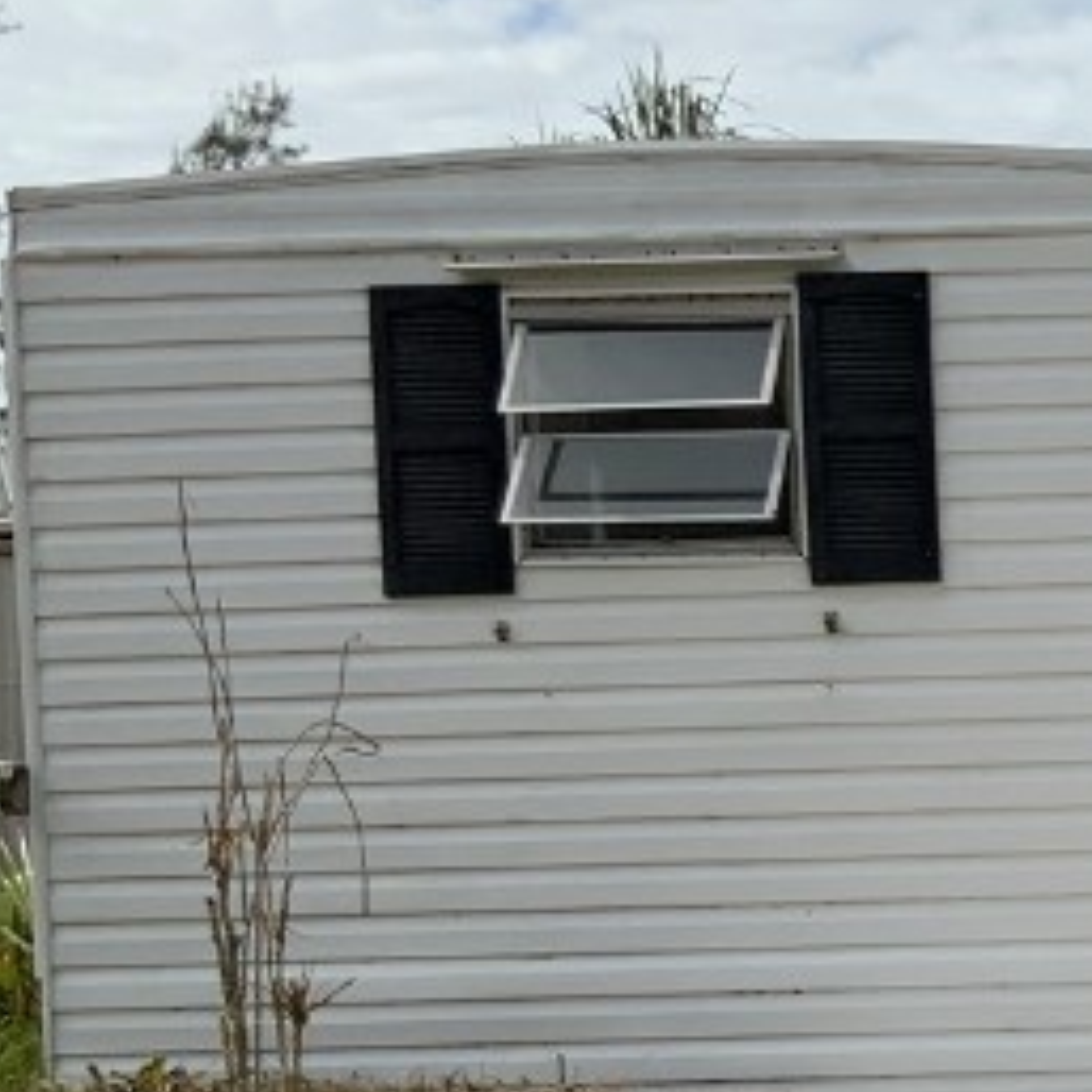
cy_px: 833
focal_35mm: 102
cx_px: 1695
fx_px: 3640
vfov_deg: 17.0
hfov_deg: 15.6
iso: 20
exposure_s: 1/3322
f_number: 1.8
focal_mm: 3
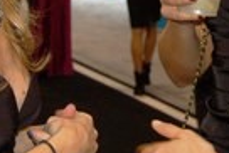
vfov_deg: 7.7
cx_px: 175
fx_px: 1121
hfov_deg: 11.6
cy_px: -37
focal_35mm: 176
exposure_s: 1/60
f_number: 4.5
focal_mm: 32
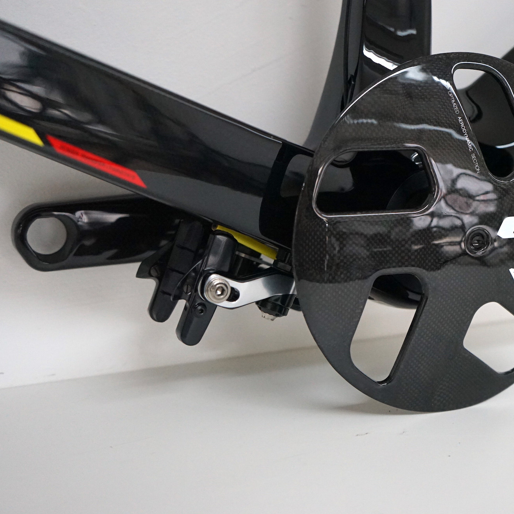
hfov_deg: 31.9
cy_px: 254
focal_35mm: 53
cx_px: 350
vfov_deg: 32.2
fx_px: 890
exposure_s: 1/160
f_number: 4.5
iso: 3200
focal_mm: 41
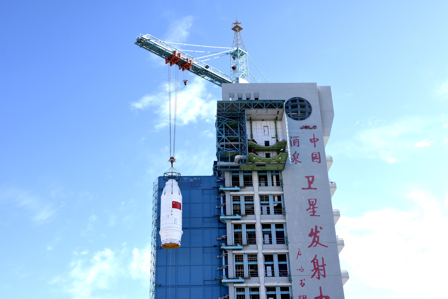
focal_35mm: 48
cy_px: 150
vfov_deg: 28.1
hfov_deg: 41.1
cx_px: 224
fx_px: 597
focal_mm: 48
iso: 200
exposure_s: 1/200
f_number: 10
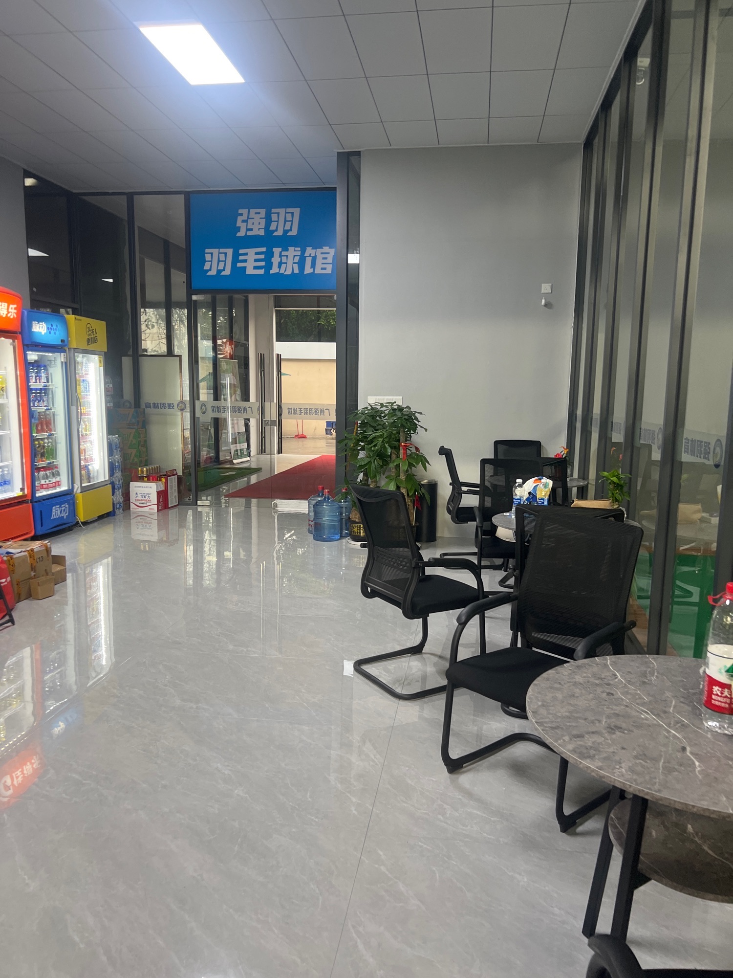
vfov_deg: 67.3
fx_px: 734
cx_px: 366
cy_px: 489
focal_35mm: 26
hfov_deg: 53.1
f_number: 1.5
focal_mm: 5.7
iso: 100
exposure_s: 1/50
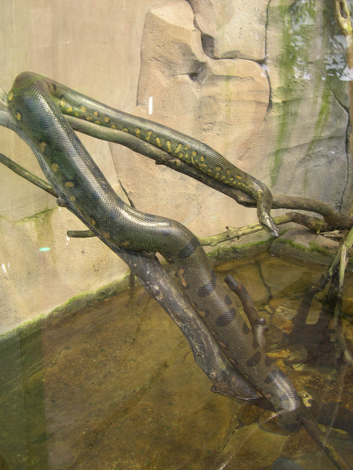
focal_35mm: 38
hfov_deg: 37.7
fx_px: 517
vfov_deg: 49.0
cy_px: 235
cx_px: 176
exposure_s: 1/18
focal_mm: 8
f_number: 2.8
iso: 100
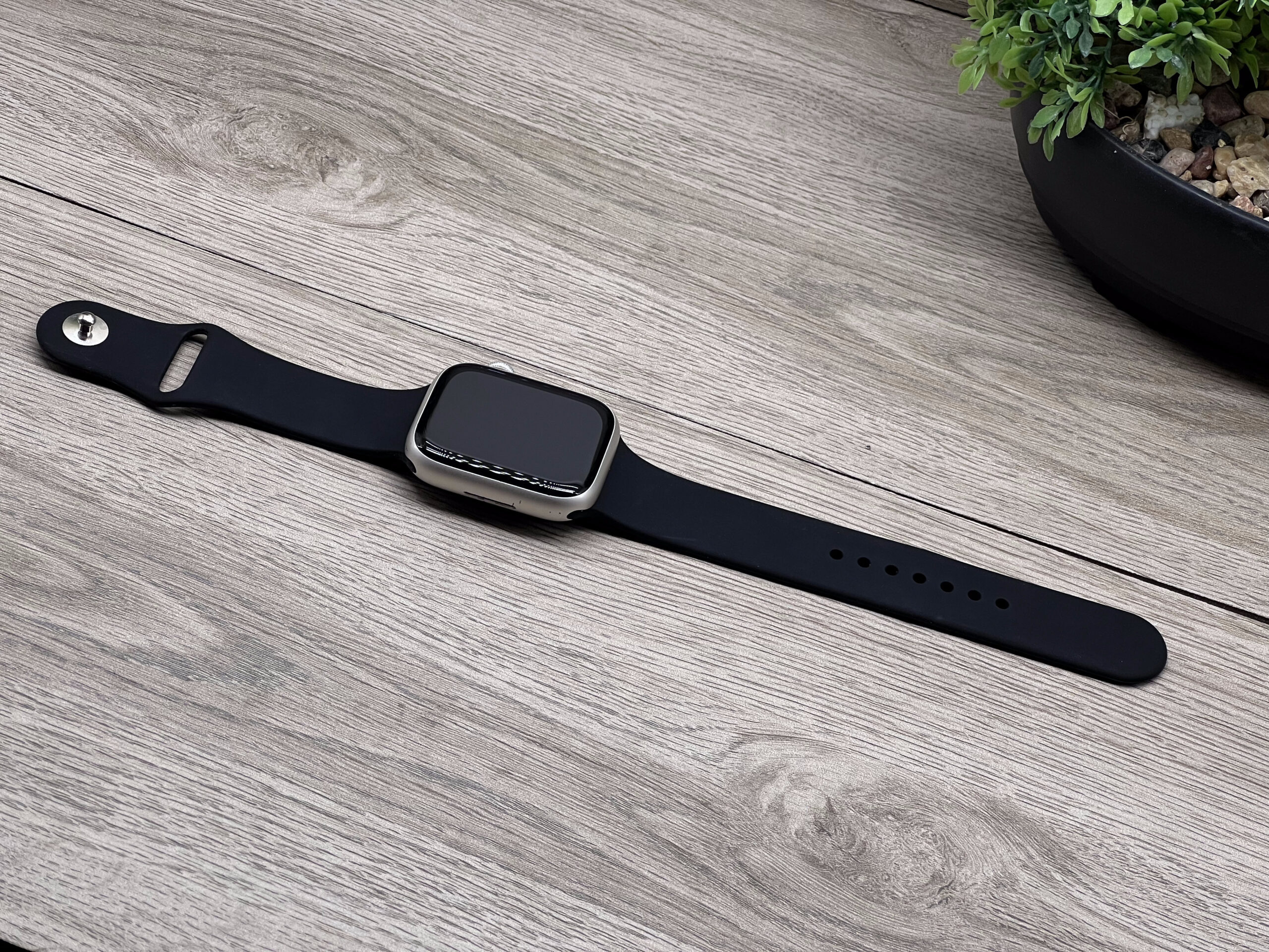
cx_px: 634
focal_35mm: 77
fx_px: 2823
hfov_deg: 25.3
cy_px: 476
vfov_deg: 19.1
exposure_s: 1/100
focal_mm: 9
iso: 50
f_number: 2.8
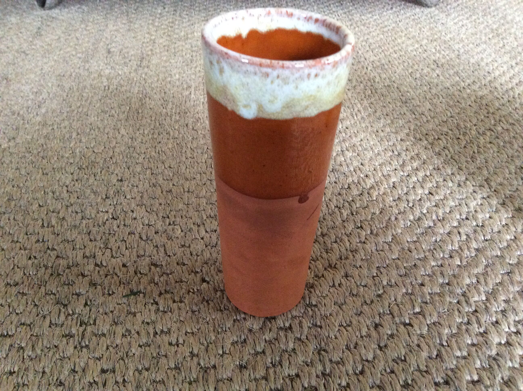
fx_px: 483
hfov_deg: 56.9
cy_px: 196
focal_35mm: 32
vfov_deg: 44.1
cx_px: 262
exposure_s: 1/20
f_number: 2.4
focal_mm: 3.3
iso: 320
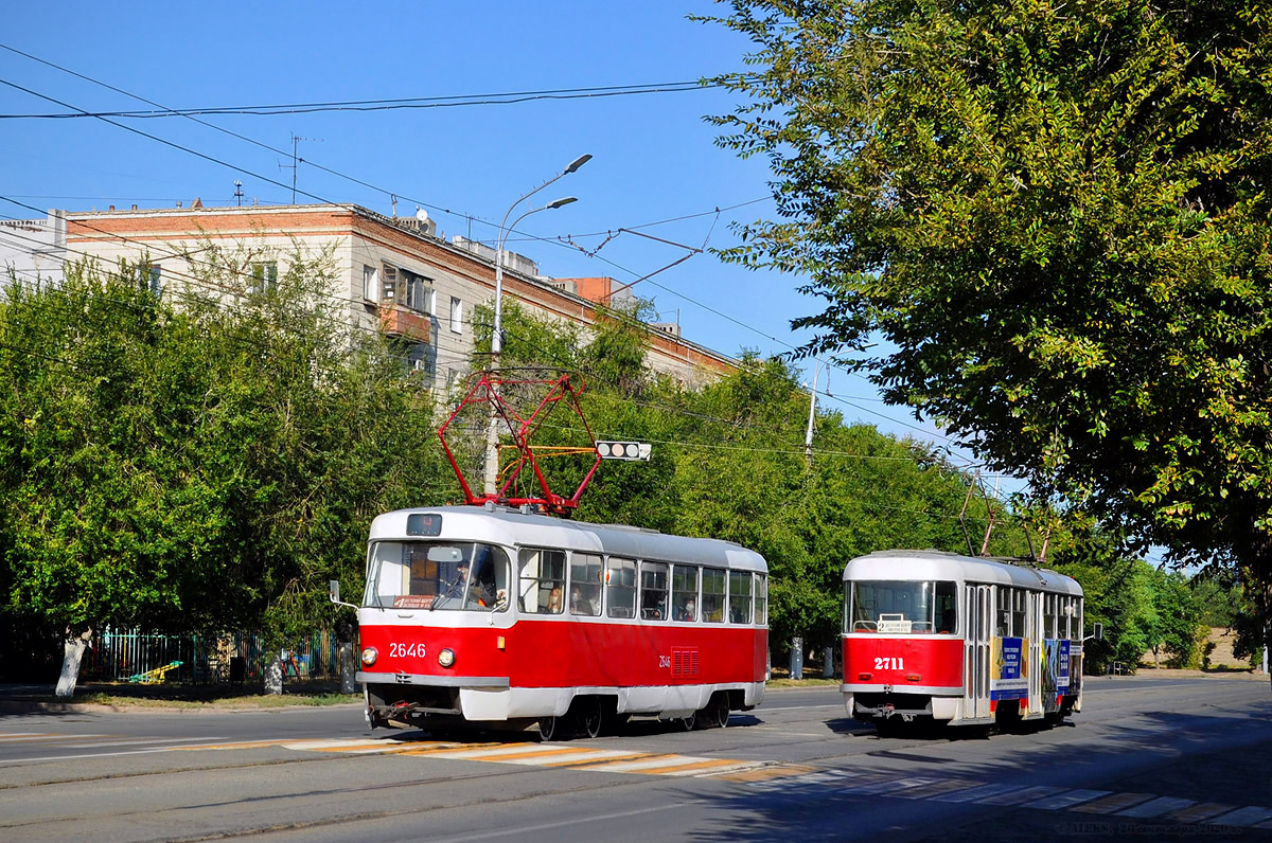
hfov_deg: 43.7
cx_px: 636
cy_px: 422
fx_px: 1587
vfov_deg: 29.8
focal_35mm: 45
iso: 200
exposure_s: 1/500
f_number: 8
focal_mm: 30
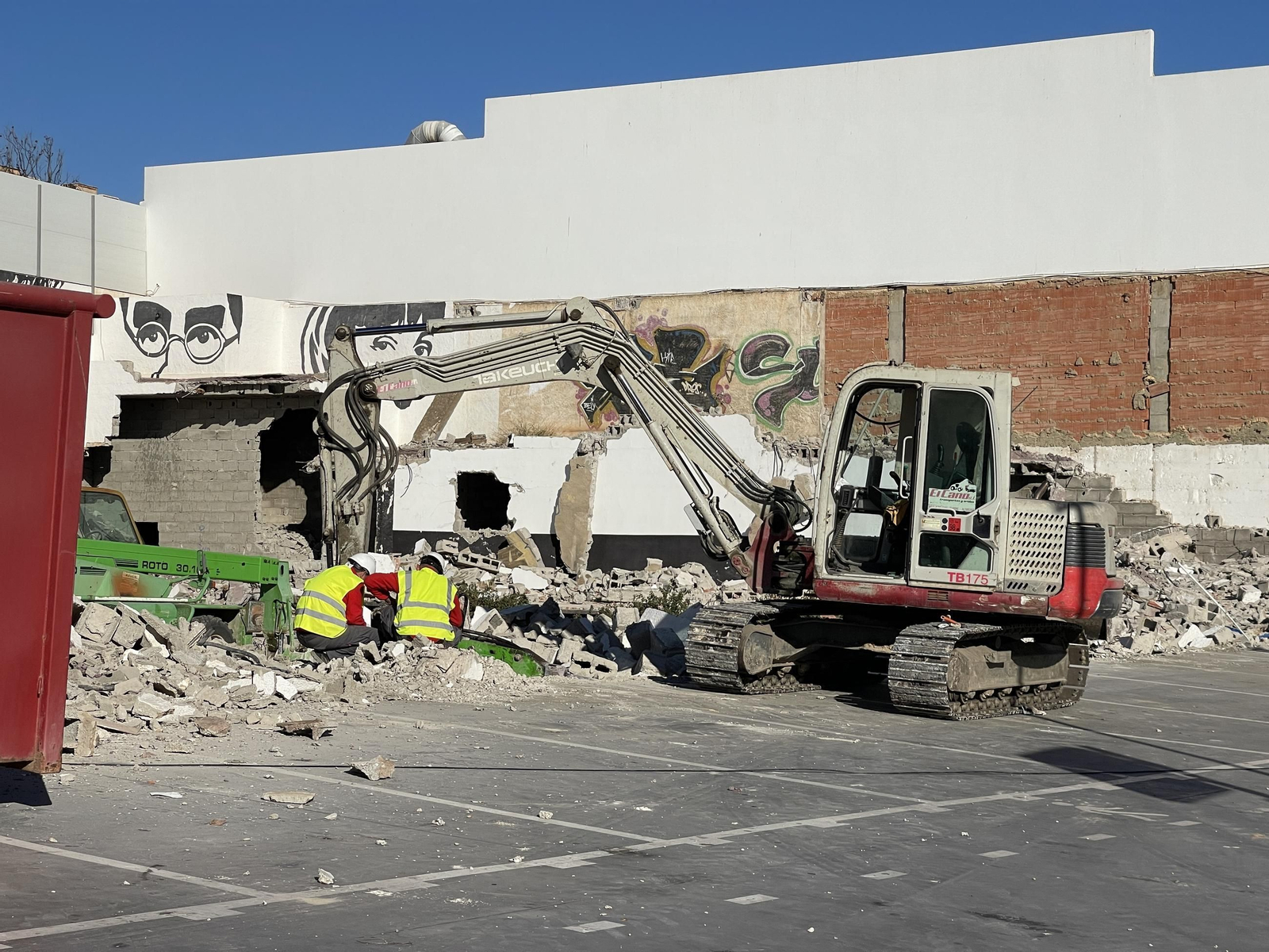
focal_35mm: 64
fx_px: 2346
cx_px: 634
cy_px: 476
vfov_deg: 22.9
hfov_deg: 30.3
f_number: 2.2
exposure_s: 1/3922
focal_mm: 7.5
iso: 20
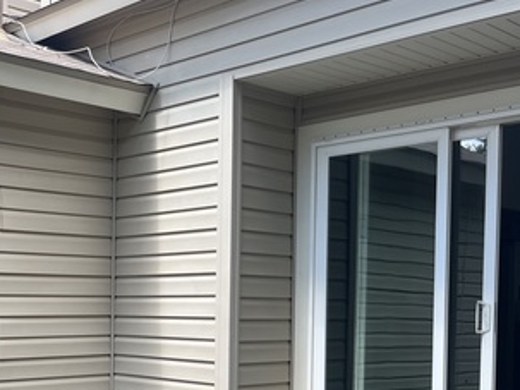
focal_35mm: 55
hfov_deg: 32.4
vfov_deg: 25.9
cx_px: 10
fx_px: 826
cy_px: 330
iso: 50
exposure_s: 1/983
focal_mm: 5.1
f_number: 1.6
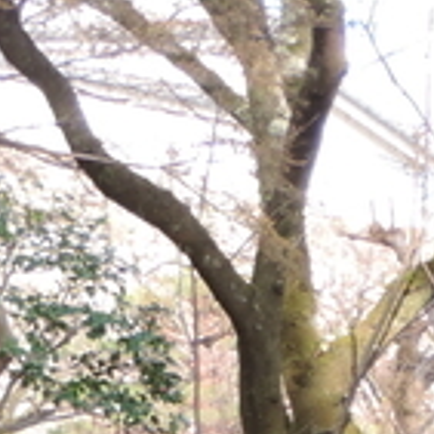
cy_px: 917
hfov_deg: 4.0
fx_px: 6057
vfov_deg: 4.0
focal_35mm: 427
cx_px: 1022
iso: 125
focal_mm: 15.1
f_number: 4
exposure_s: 1/100
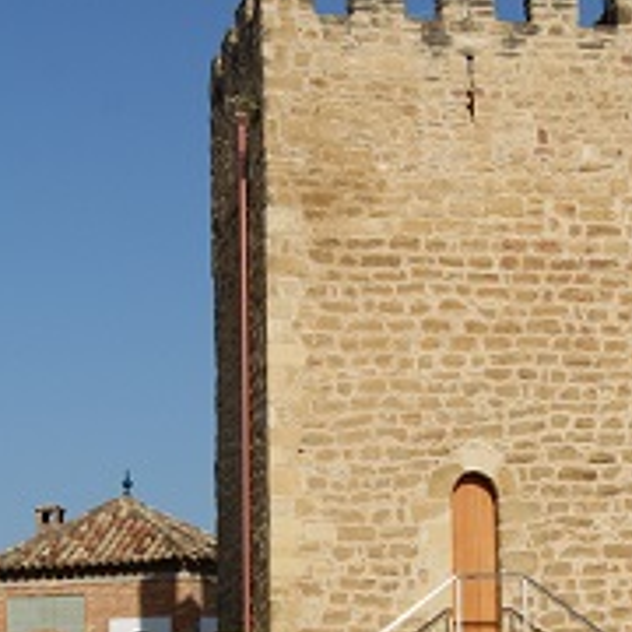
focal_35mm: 120
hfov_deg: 14.5
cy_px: 463
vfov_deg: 14.5
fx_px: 2479
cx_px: 349
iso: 100
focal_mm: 28
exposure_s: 1/250
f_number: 11
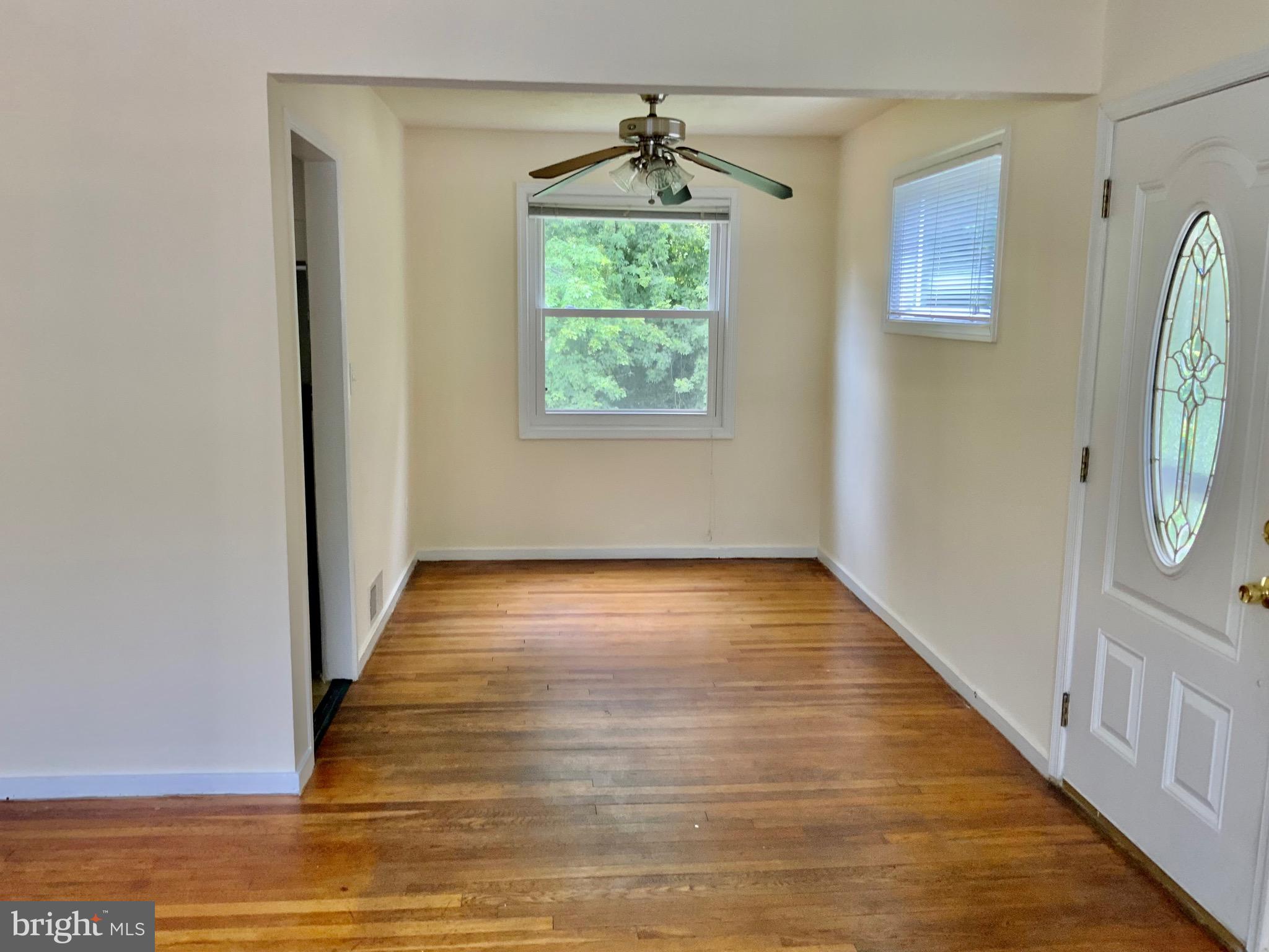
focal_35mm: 29
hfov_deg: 61.7
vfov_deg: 48.2
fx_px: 1063
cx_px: 634
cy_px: 476
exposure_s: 1/60
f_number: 1.8
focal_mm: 3
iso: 64
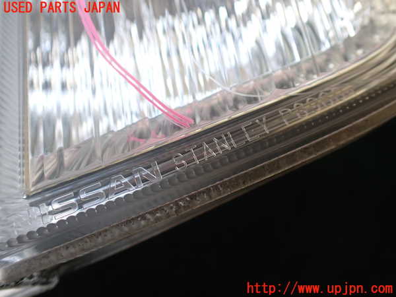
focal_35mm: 30
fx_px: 343
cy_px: 148
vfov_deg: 46.8
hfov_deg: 60.0
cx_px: 198
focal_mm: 5.4
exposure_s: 1/125
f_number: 2.3
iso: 200
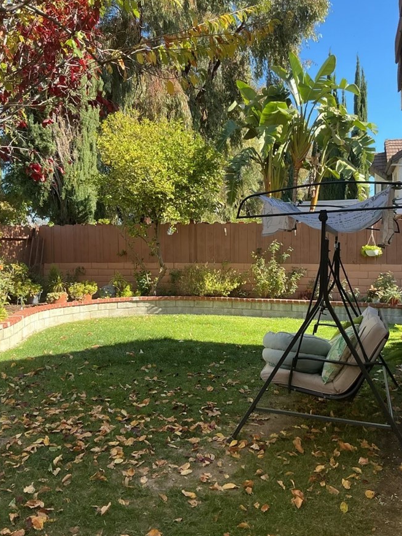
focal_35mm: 34
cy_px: 259
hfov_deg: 41.8
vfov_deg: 53.9
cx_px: 217
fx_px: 526
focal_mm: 3
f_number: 1.8
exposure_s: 1/291
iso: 25
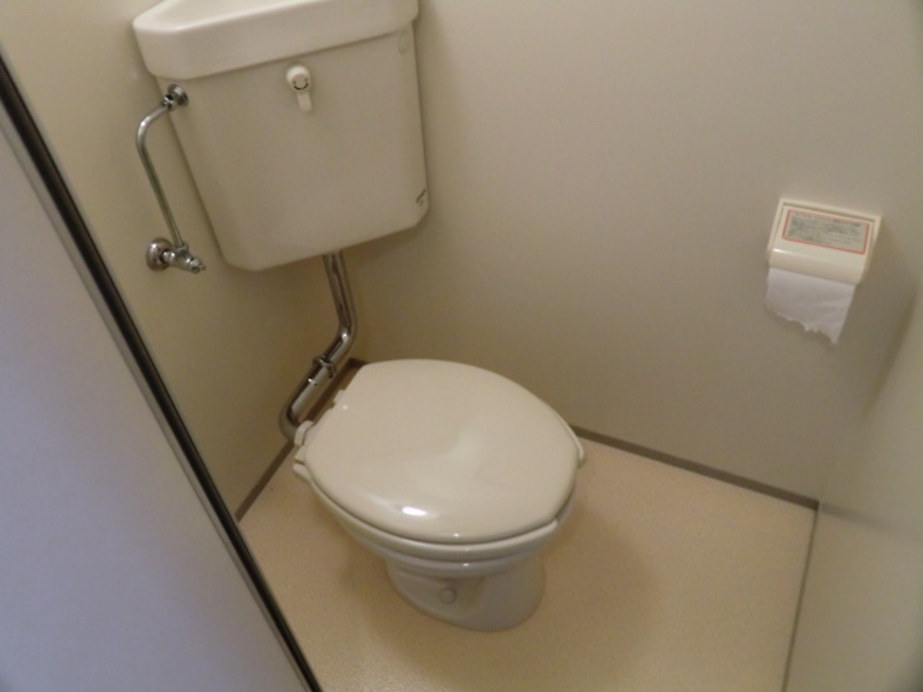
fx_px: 773
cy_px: 346
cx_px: 462
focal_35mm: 29
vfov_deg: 48.2
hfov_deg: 61.7
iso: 400
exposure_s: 1/40
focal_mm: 5.2
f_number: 3.5
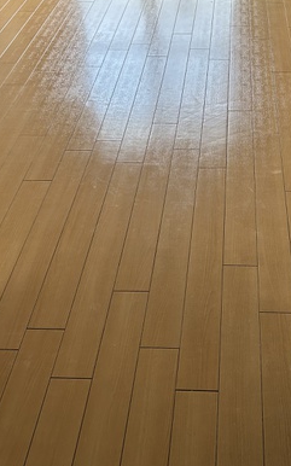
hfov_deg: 25.5
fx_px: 635
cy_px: 134
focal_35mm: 50
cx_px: 214
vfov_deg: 39.5
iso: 125
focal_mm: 5.7
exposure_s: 1/71
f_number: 1.5
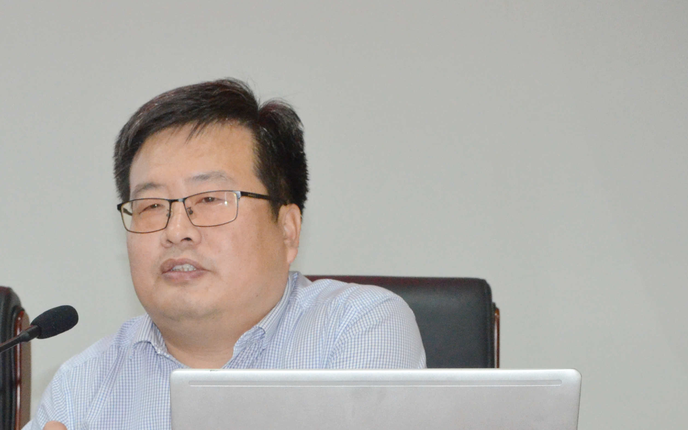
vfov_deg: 15.4
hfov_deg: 24.6
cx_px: 256
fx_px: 1575
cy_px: 347
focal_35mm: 84
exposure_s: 1/60
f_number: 7.1
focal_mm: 28
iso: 3200
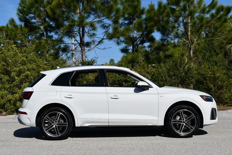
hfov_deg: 31.4
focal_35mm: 64
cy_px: 78
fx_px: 413
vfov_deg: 21.3
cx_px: 116
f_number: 9
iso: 100
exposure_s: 1/320
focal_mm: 32
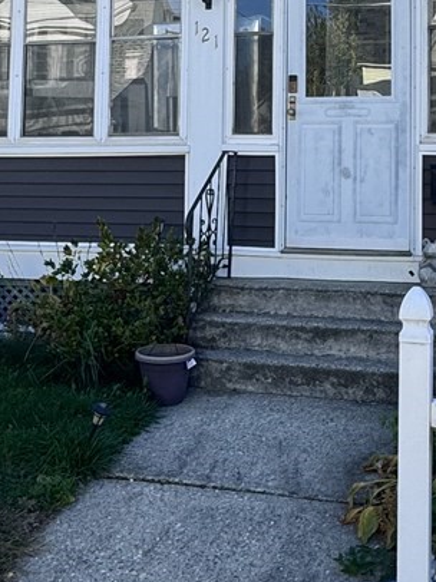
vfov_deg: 35.3
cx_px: 287
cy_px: 135
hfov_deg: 27.3
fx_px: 891
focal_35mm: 53
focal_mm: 2.22
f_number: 2.2
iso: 40
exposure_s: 1/529
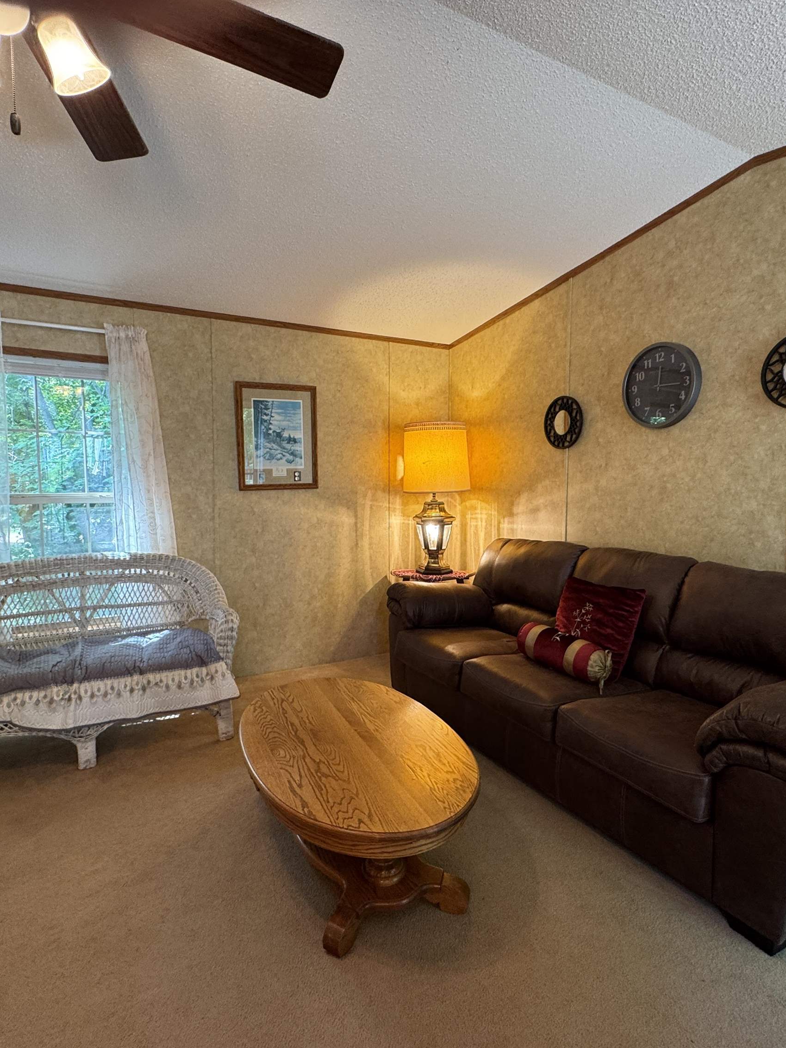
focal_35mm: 19
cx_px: 407
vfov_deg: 84.7
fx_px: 575
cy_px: 523
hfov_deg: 68.7
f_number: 2.2
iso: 200
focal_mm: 2.22
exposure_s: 1/60
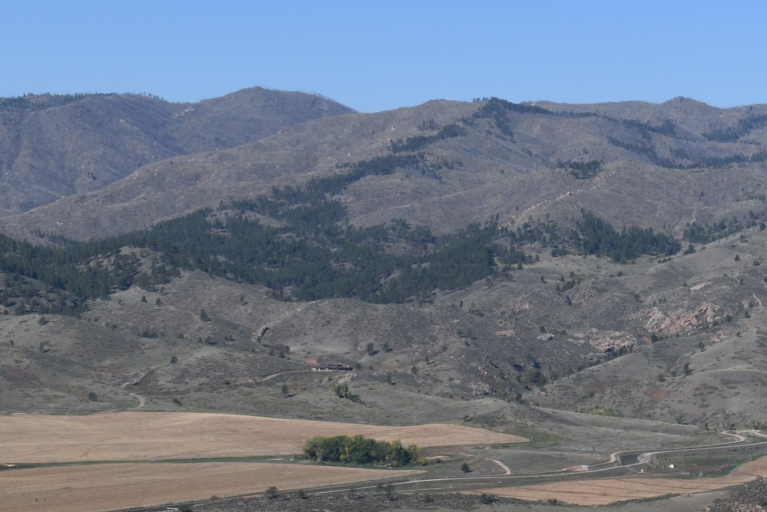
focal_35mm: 136
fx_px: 2898
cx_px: 837
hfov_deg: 14.7
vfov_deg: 10.0
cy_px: 476
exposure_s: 1/1250
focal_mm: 50
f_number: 9
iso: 400
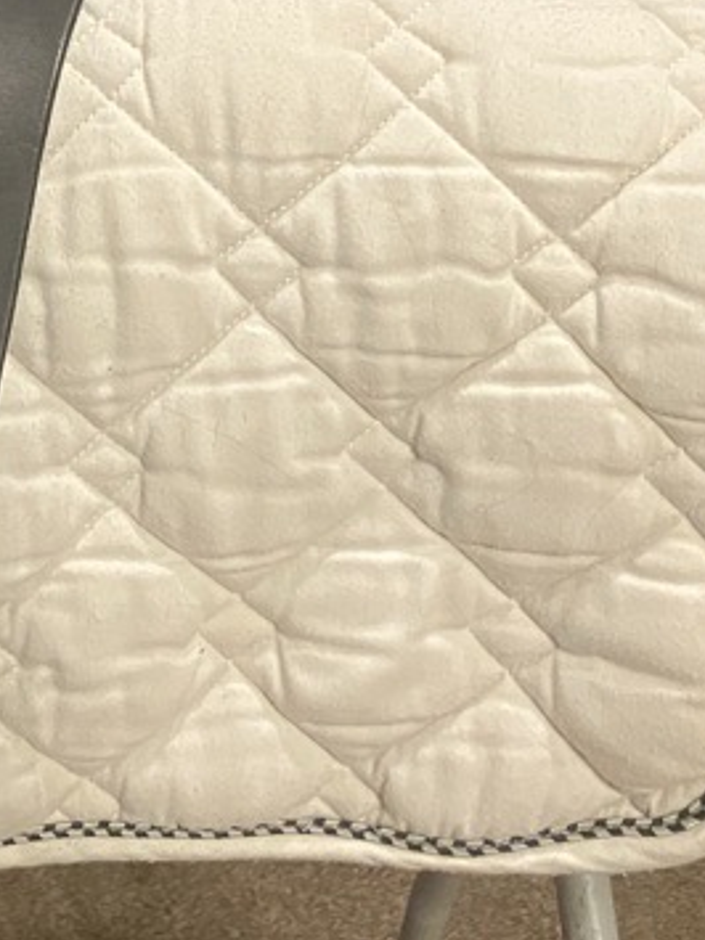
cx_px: -270
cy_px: 139
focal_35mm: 71
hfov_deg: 18.8
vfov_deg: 26.7
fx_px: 1929
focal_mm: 3.99
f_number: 1.8
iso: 400
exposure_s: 1/30
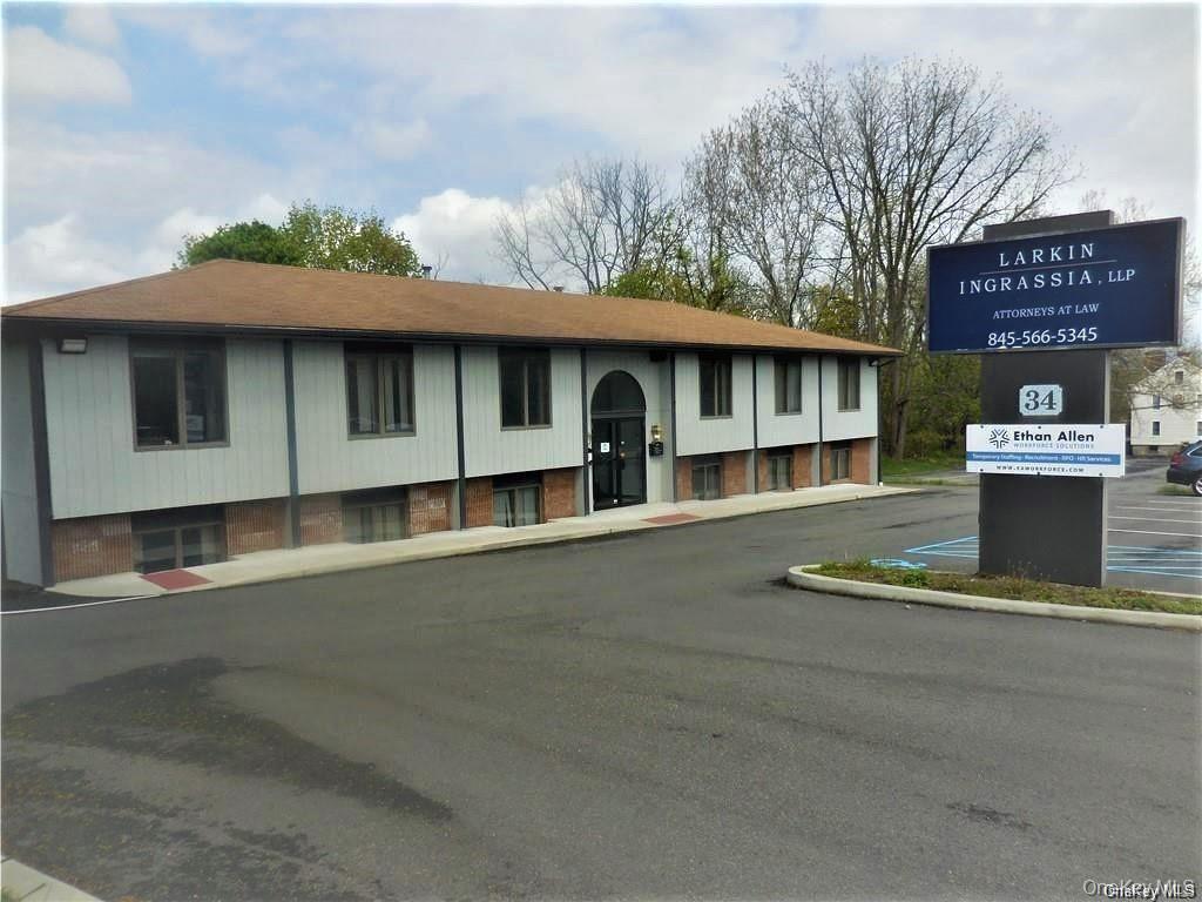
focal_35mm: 25
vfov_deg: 54.9
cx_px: 601
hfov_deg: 69.4
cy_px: 451
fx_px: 868
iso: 125
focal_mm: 4.5
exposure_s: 1/500
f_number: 6.6
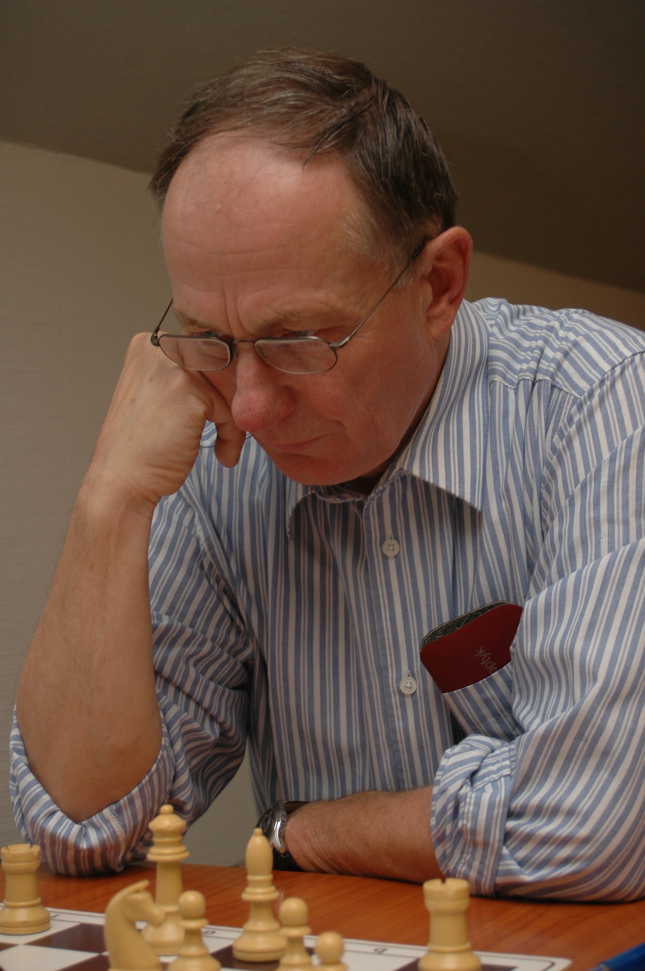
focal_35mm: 72
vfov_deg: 28.1
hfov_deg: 18.9
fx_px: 1938
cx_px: 322
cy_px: 486
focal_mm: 48
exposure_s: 1/60
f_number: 5.6
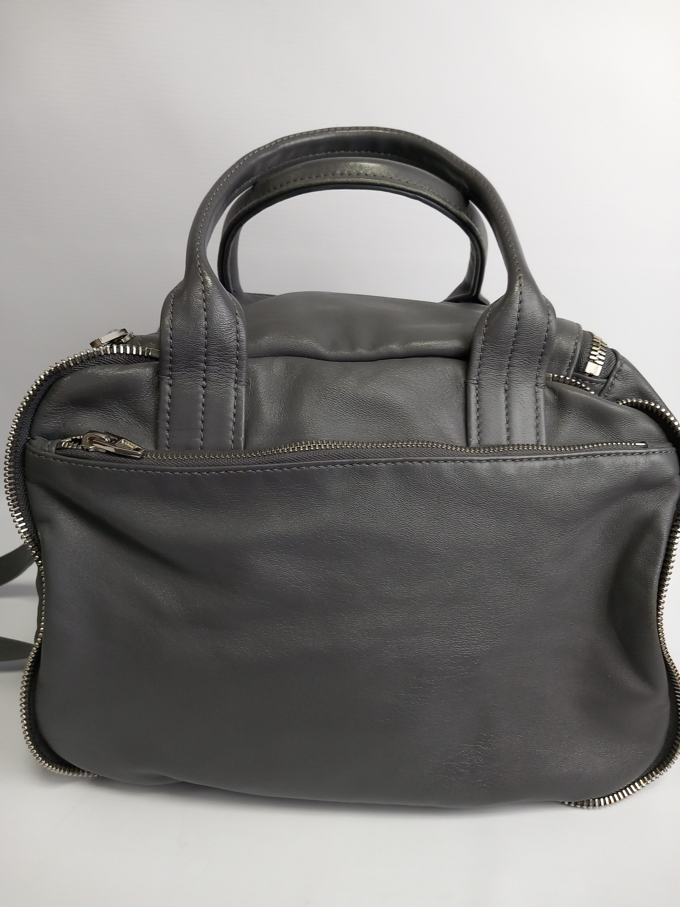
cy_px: 454
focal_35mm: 27
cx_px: 340
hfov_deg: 51.4
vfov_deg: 65.3
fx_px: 707
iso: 125
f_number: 1.8
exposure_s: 1/50
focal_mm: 4
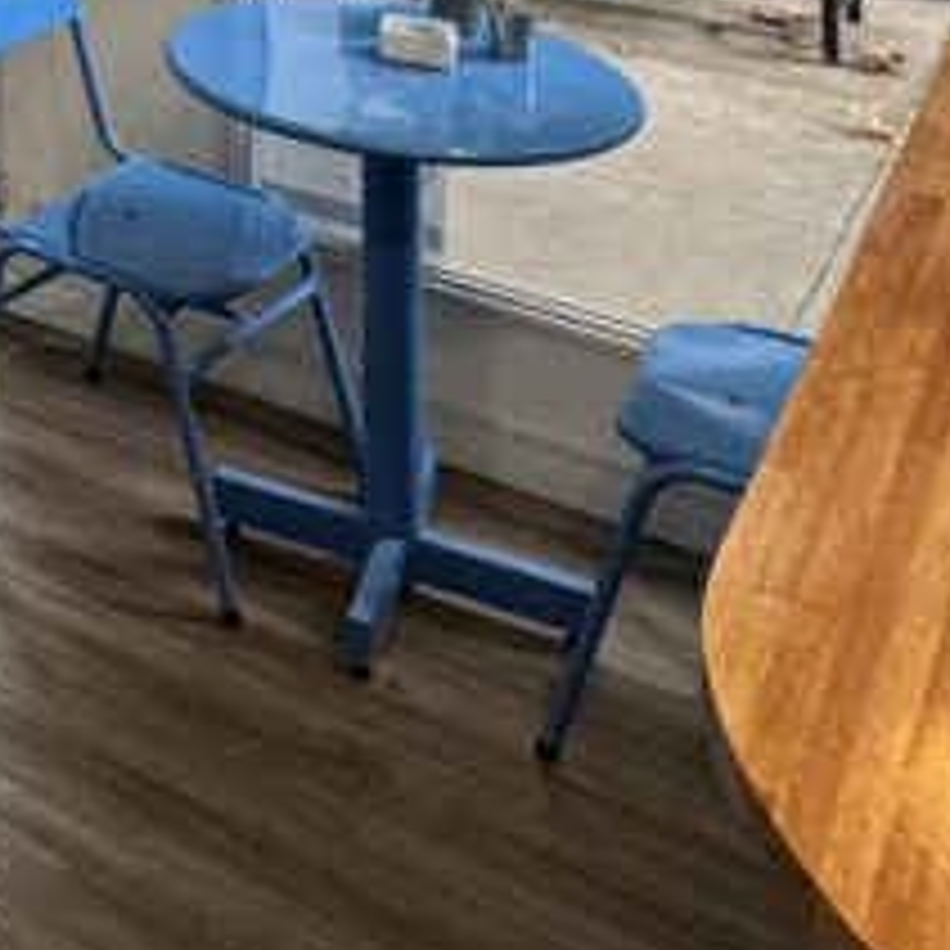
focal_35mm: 60
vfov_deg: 23.2
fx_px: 1863
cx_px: -603
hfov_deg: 21.9
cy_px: -464
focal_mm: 2.22
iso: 250
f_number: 2.2
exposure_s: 1/100
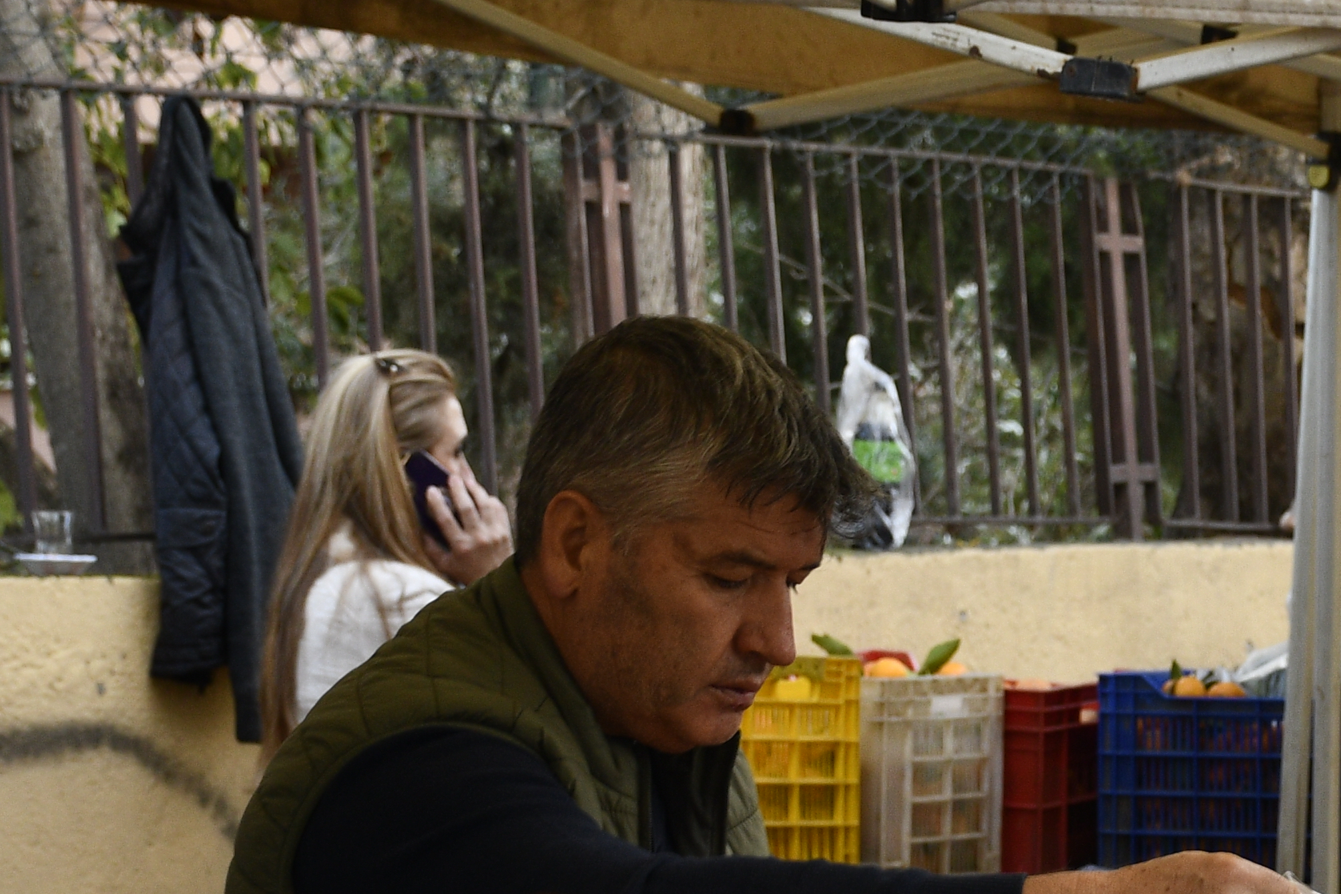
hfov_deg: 12.9
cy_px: 740
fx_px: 5885
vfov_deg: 8.7
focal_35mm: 158
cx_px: 1296
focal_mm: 38
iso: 400
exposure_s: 1/125
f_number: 5.6
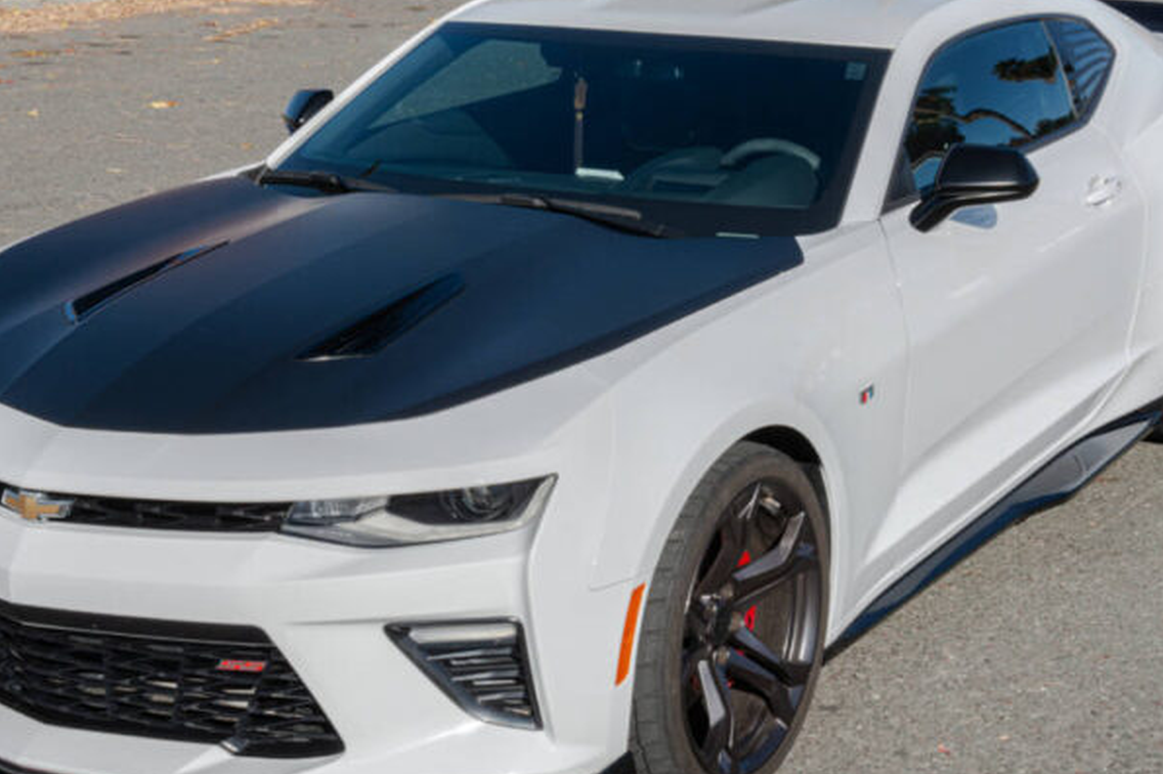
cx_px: 543
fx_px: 2389
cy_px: 382
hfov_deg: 27.4
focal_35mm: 74
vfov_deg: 18.4
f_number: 14
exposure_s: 1/160
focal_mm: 55
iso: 100
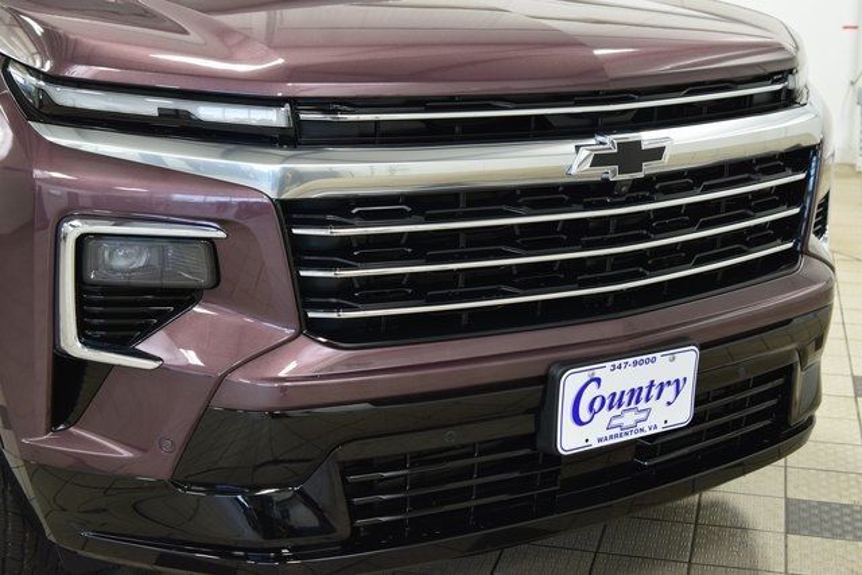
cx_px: 431
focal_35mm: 52
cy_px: 288
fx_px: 1257
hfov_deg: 37.8
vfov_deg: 25.8
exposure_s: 1/15
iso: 720
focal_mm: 35
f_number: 6.3
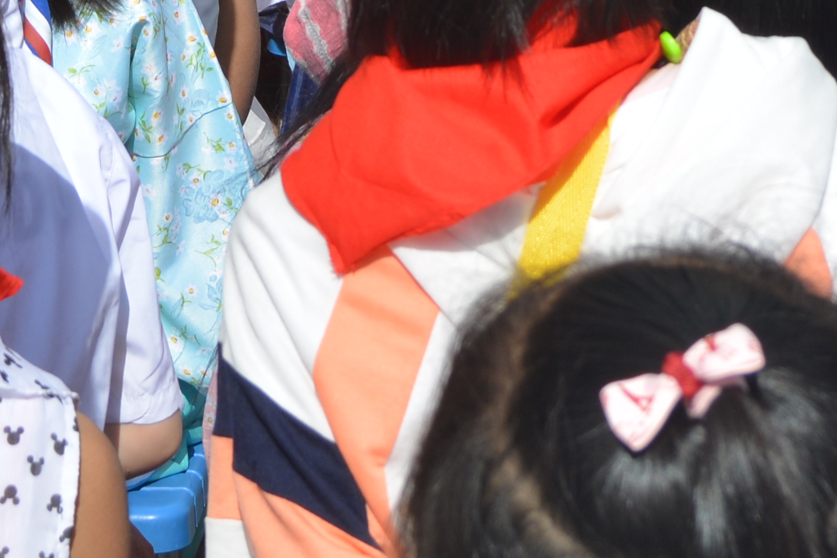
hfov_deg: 9.9
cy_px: -565
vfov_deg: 6.4
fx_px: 4835
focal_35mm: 208
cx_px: 491
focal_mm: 30
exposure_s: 1/320
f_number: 9
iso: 100
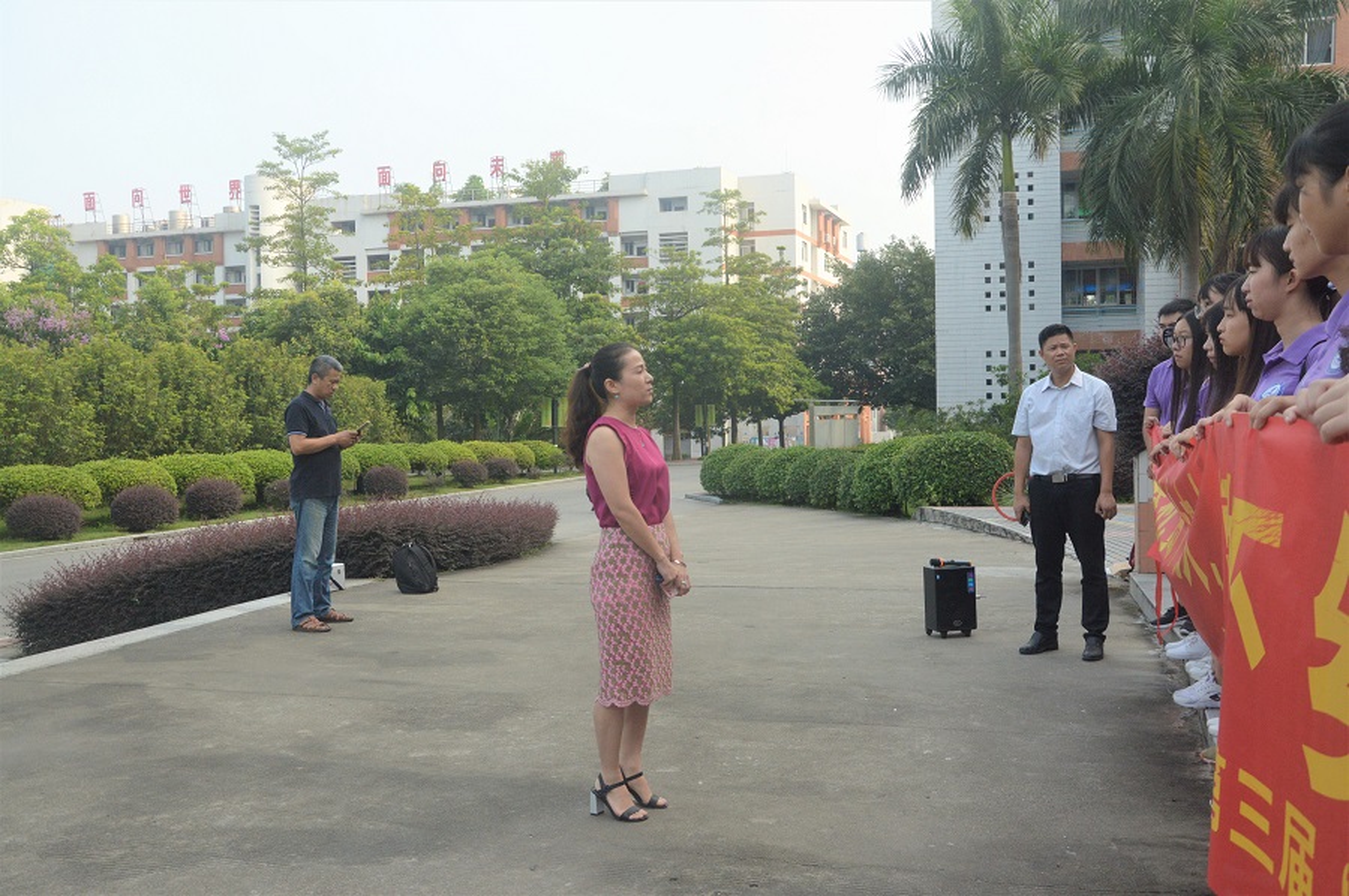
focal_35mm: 33
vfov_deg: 39.9
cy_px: 448
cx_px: 674
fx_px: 1235
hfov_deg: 57.3
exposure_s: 1/1250
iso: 800
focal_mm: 22
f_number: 6.3
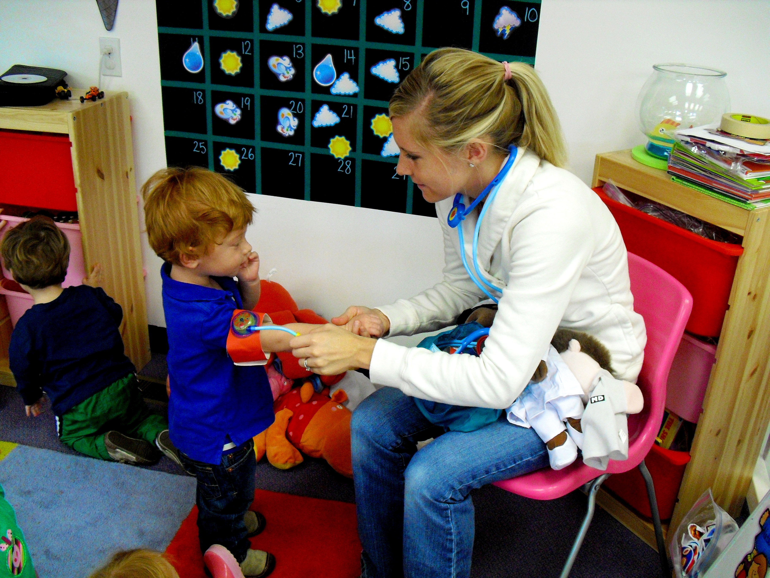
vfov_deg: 39.7
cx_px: 385
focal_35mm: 36
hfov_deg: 51.4
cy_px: 289
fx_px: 801
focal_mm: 6.3
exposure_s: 1/80
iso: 400
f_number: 3.1
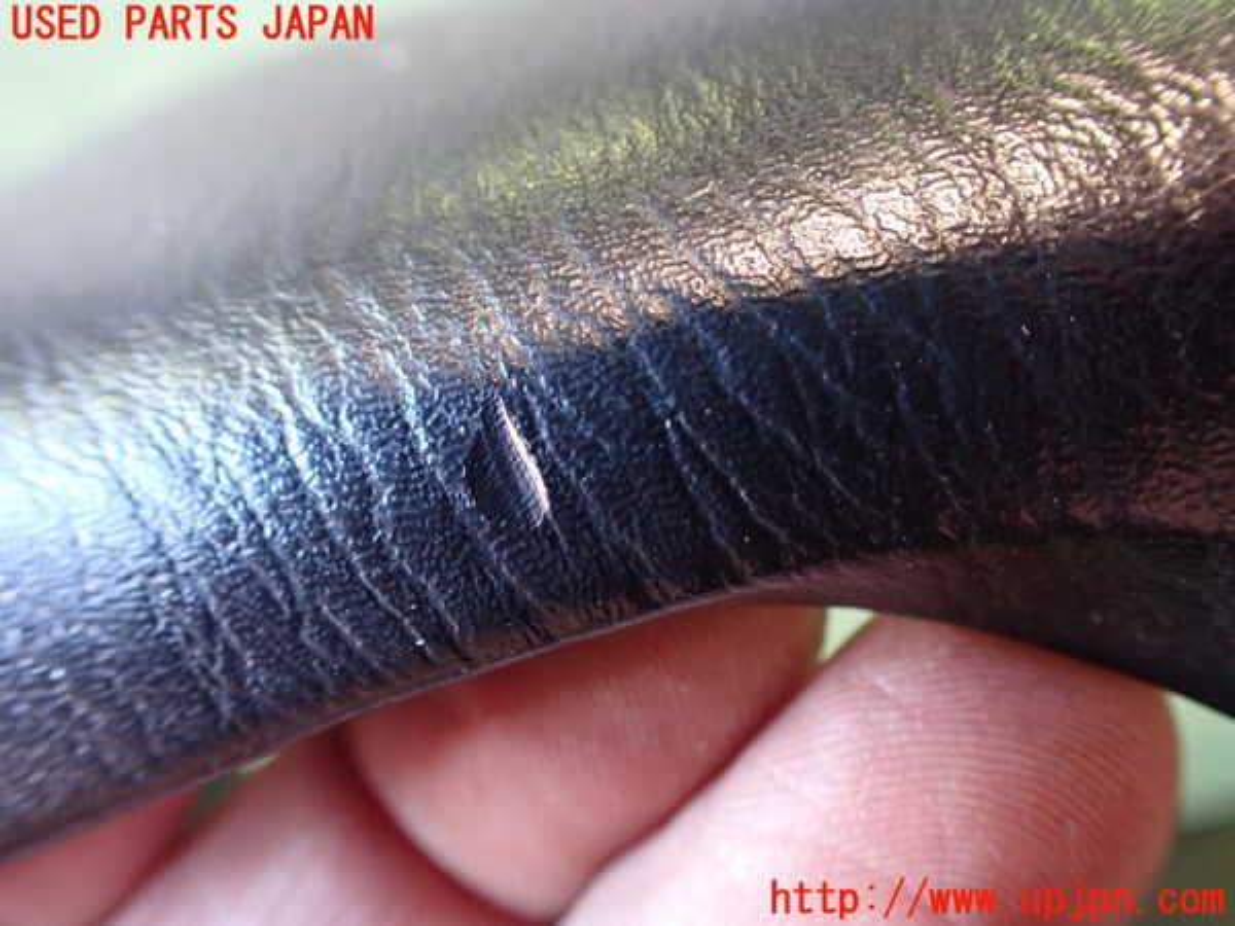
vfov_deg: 46.8
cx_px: 618
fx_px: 1070
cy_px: 463
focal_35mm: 30
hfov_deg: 60.0
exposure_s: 1/50
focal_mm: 5.4
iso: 800
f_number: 2.3
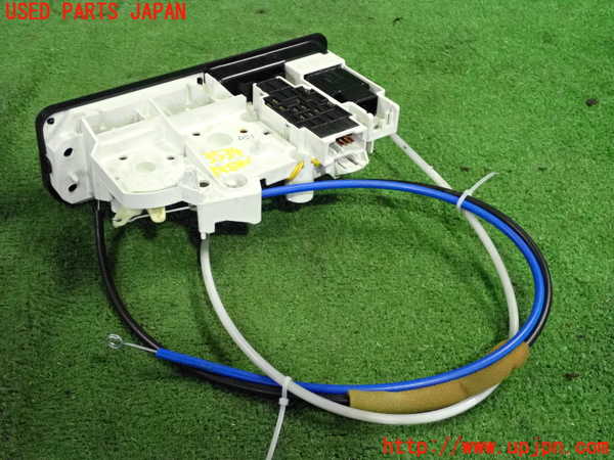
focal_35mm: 50
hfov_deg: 38.2
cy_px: 230
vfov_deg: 29.1
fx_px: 887
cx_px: 307
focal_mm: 9.01
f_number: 3.2
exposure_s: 1/125
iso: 2500
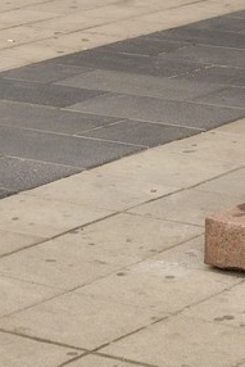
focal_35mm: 162
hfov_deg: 8.5
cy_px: -456
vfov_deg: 11.1
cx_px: 164
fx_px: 1652
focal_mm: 29
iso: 200
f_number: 7.1
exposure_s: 1/320
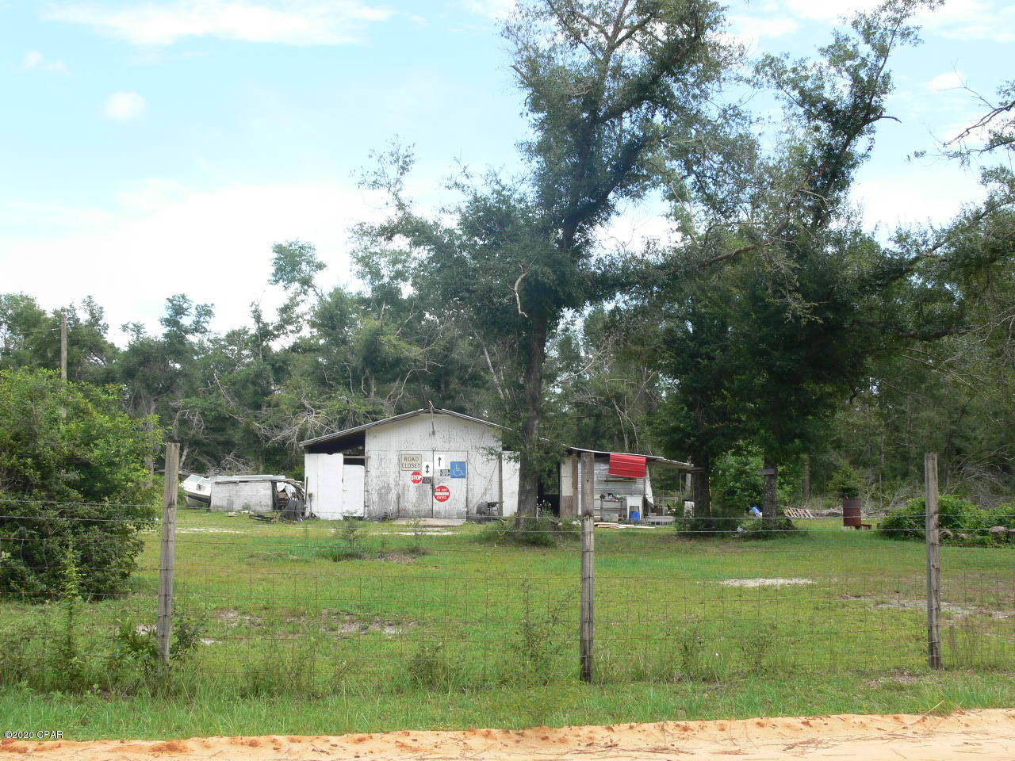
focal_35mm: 39
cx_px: 508
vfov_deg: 36.8
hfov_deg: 47.9
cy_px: 380
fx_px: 1144
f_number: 5.6
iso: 80
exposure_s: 1/100
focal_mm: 8.1
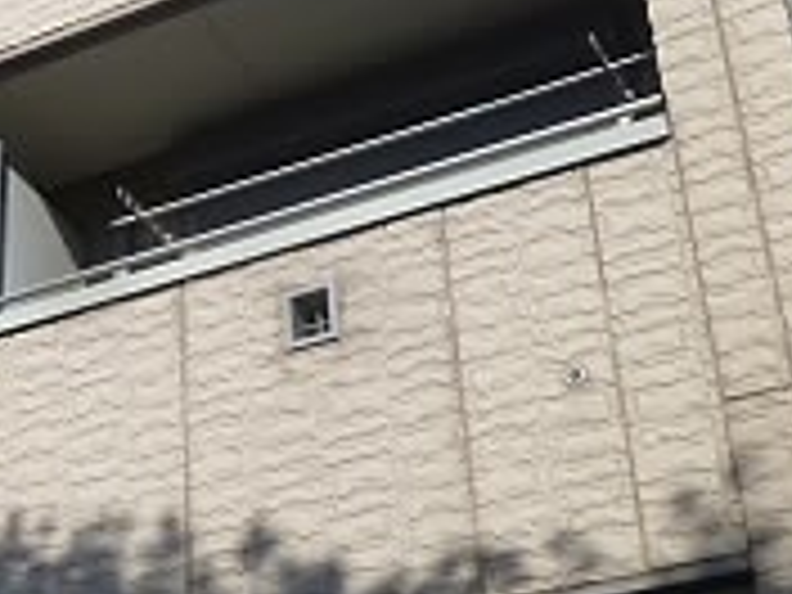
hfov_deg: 20.9
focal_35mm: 85
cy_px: 248
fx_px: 1945
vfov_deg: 17.4
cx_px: -243
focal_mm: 4.5
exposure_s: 1/500
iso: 100
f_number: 4.5
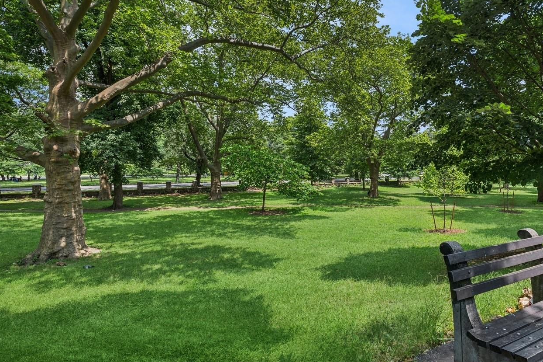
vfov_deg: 67.3
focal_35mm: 18
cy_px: 181
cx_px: 332
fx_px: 271
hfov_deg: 88.6
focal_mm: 14
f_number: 11
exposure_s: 1/80
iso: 200
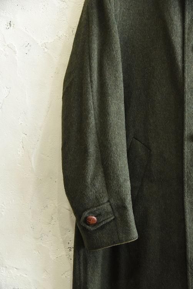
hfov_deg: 21.9
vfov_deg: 32.4
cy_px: 144
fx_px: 498
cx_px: 96
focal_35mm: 62
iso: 1600
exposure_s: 1/80
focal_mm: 62
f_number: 5
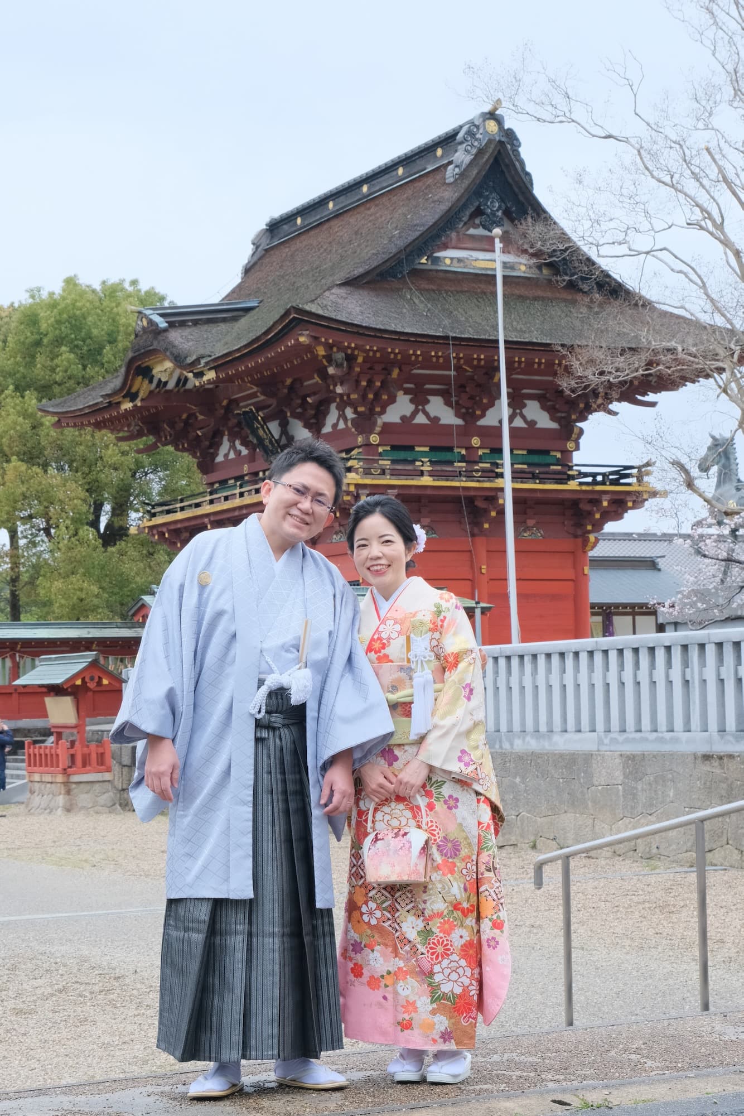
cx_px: 372
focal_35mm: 62
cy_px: 558
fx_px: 1921
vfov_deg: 32.4
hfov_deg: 21.9
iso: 1600
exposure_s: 1/250
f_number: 8
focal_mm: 41.1
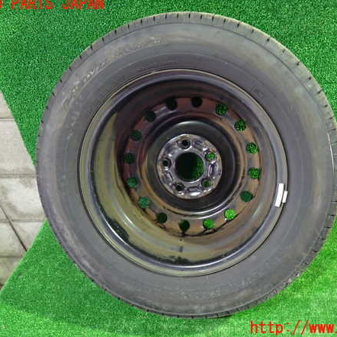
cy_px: 166
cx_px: 194
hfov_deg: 53.8
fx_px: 330
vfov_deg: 54.0
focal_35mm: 30
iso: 800
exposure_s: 1/25
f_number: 2
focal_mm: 4.5
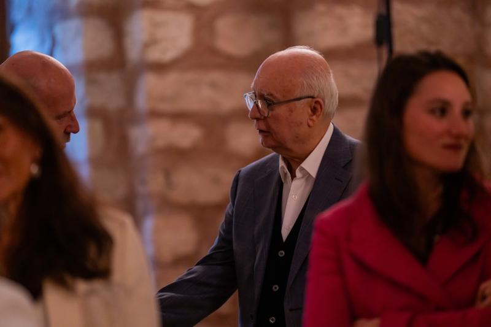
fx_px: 2727
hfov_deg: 10.3
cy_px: 164
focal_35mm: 200
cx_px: 246
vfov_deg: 6.9
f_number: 2.8
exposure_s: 1/125
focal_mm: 200
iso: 5000
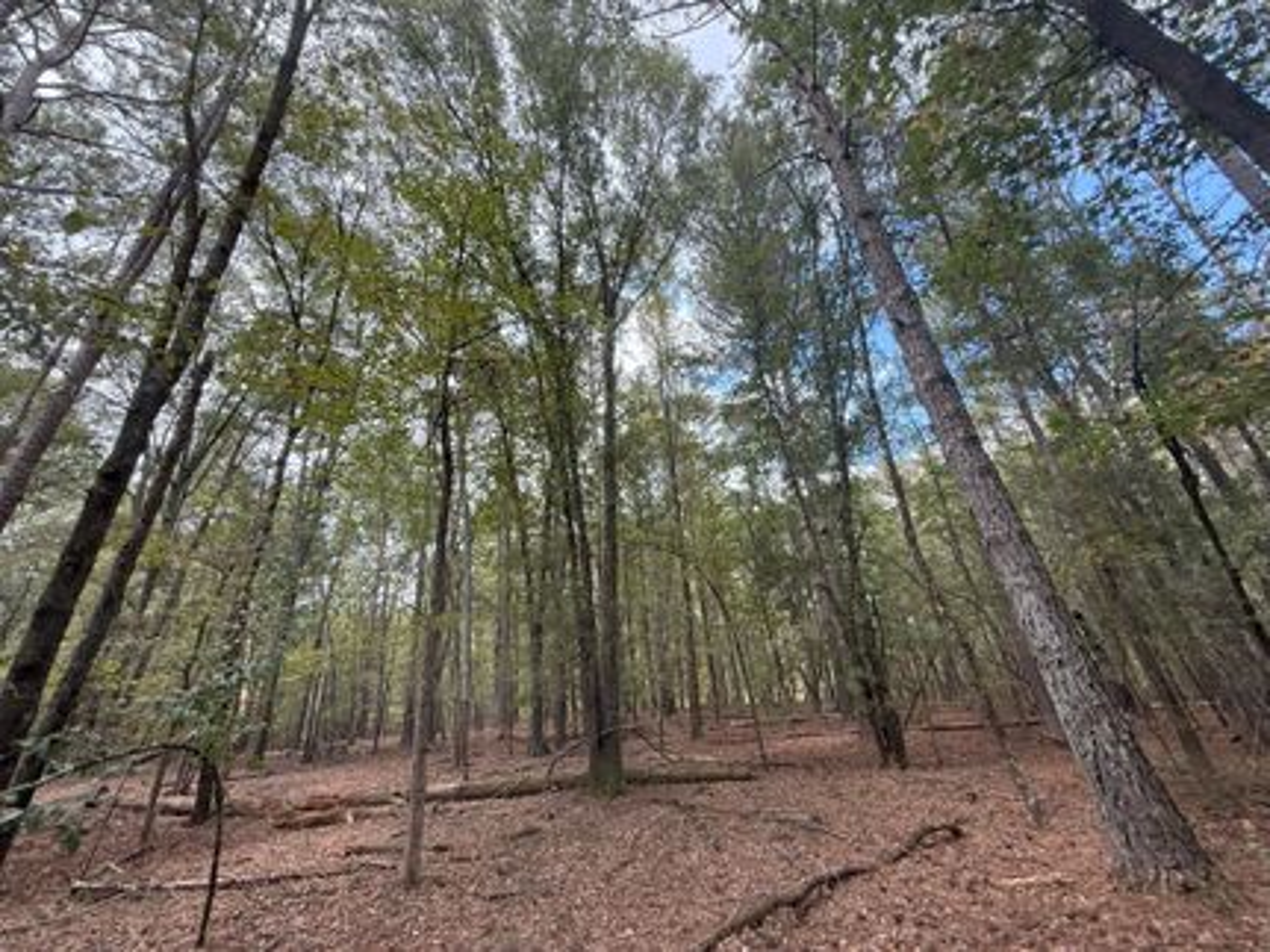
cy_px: 476
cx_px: 635
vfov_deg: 85.6
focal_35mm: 14
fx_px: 513
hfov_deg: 102.1
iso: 50
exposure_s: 1/133
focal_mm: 2.22
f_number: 2.2
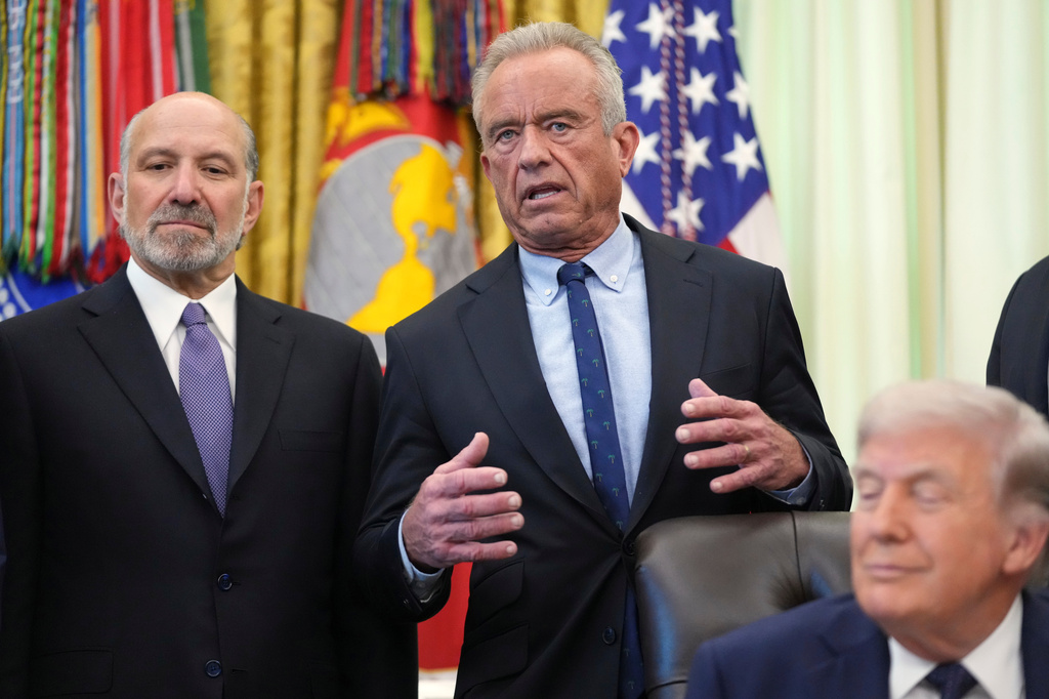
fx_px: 3350
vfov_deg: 11.9
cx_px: 524
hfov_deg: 17.8
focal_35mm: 115
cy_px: 350
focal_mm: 115
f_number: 2.8
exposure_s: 1/400
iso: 5000
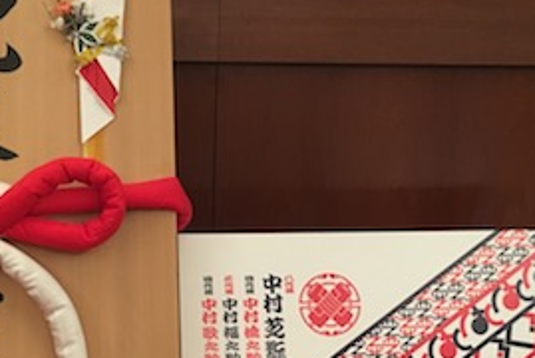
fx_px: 833
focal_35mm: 56
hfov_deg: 35.3
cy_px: 279
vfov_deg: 23.9
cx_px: 187
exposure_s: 1/15
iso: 200
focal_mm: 4.15
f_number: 2.2
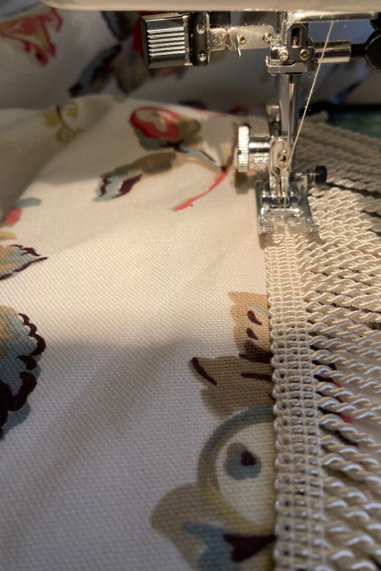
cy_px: 279
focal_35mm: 30
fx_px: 476
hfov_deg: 43.5
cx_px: 219
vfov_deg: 61.9
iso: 125
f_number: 1.8
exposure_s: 1/50
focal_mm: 3.99
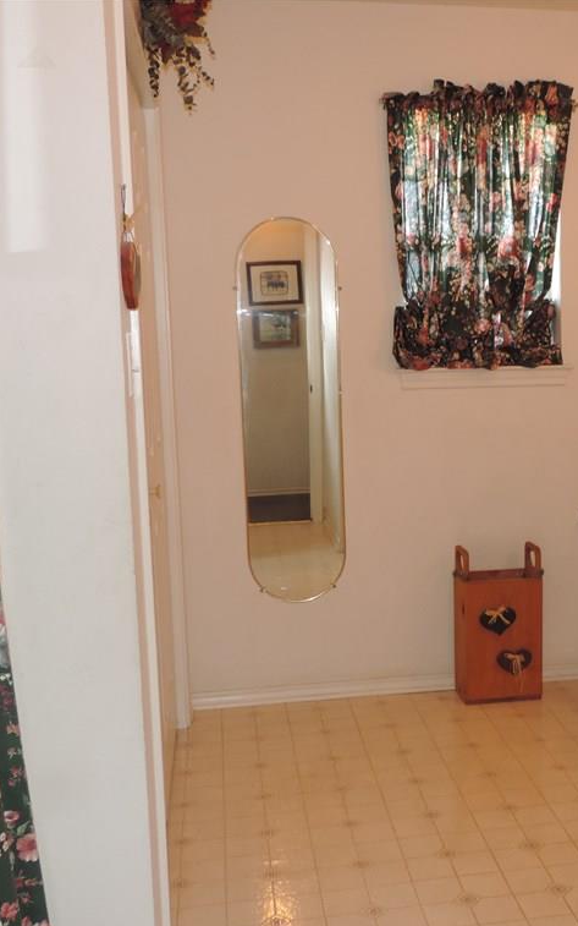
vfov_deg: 46.2
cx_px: 428
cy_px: 467
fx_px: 1084
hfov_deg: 29.4
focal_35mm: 43
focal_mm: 5.3
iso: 200
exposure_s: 1/30
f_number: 3.1
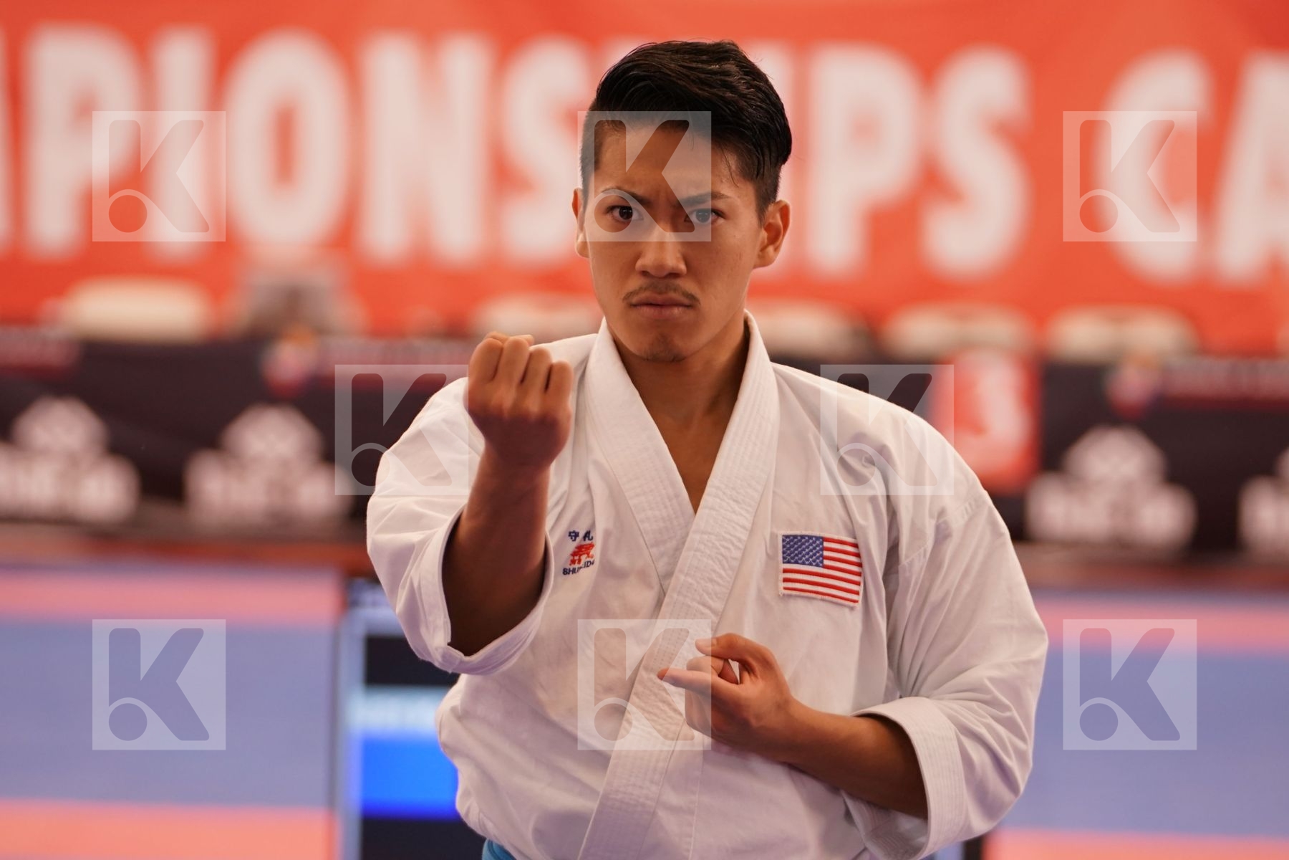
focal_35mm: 196
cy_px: 430
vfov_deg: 7.0
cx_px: 644
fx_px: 7017
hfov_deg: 10.5
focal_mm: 131
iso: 800
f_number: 2.8
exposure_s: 1/400
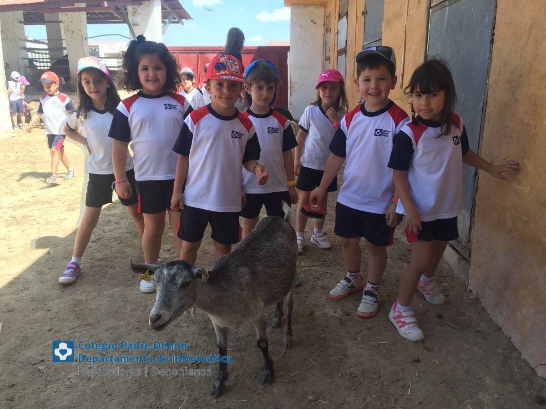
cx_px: 273
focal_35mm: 29
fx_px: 457
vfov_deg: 48.2
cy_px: 204
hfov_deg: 61.7
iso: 32
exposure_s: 1/520
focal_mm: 4.15
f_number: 2.2
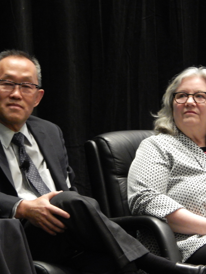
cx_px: 90
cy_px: 137
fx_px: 2674
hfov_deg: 4.4
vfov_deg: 5.9
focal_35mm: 337
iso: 800
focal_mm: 44.9
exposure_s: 1/10
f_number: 5.6
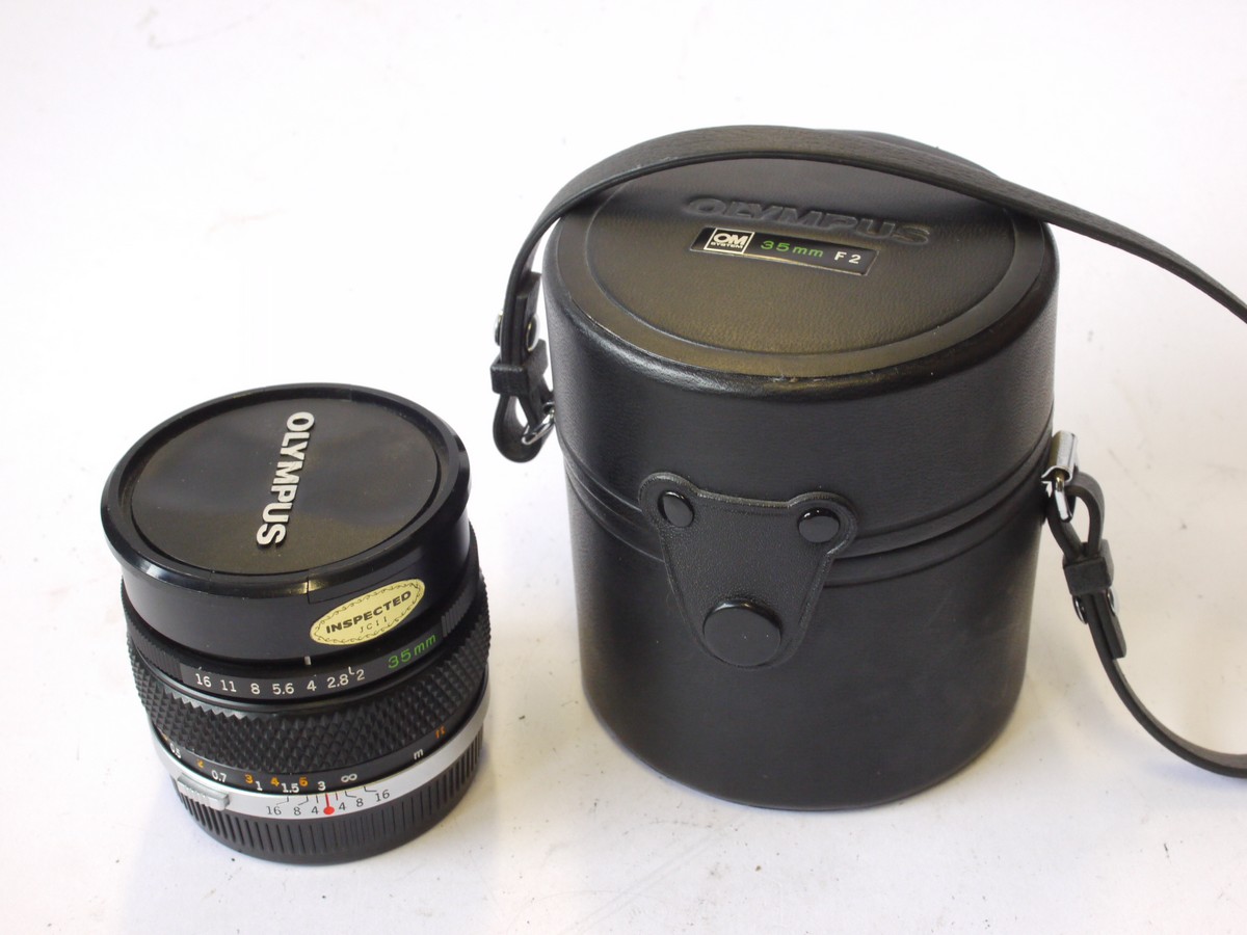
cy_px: 468
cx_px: 624
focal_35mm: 60
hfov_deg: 32.2
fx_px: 2161
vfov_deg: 24.4
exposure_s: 1/40
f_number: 10
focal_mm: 30
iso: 800
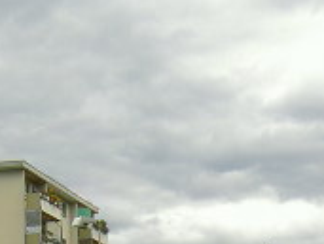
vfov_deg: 11.1
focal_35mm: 127
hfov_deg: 15.4
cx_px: 231
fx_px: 1191
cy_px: 416
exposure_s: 1/160
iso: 50
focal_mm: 5.6
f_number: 4.7
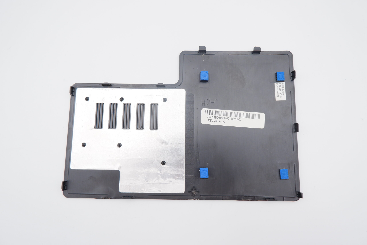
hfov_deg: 76.1
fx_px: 234
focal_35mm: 23
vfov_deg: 55.1
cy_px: 122
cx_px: 184
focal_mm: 15
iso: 800
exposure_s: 1/180
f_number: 5.6
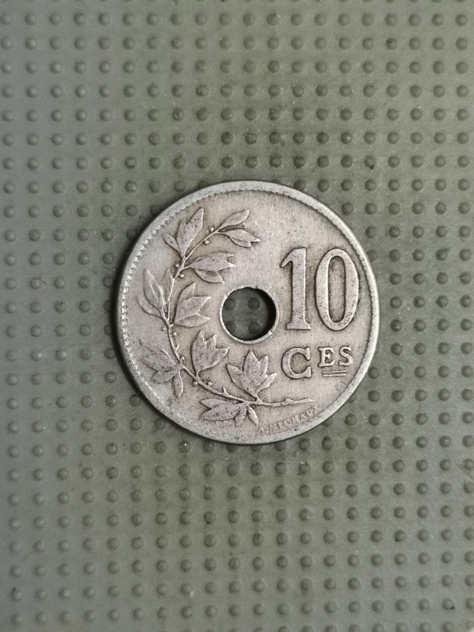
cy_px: 316
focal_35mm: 52
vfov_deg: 36.8
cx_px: 237
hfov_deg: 28.0
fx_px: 949
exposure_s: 1/25.7
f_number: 1.8
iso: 400
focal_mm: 4.75
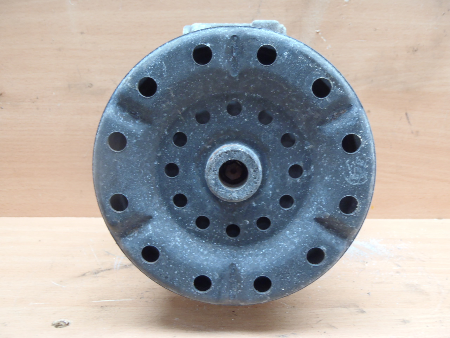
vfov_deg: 37.7
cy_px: 169
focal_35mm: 38
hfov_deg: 49.0
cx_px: 225
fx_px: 494
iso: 200
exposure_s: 1/13
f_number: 4.6
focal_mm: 6.83
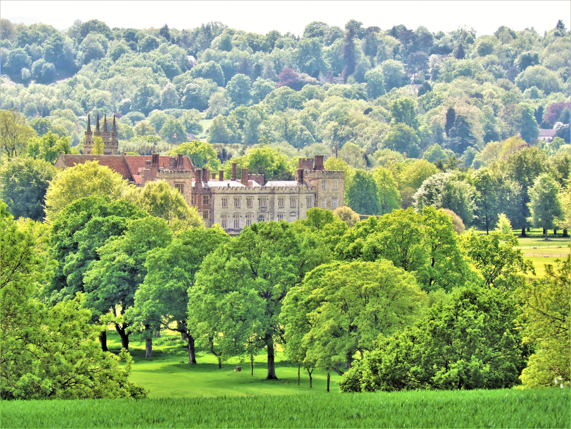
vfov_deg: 4.5
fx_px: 5443
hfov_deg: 6.0
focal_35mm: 330
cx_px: 286
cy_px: 214
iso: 110
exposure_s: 1/125
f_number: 5.5
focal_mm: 59.1
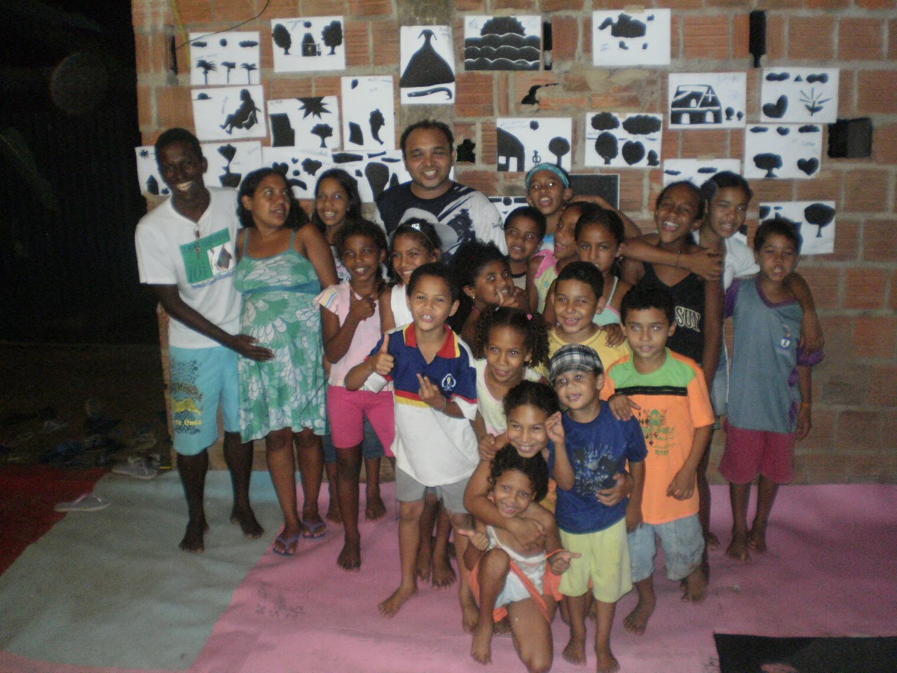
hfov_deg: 51.4
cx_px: 448
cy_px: 336
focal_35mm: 36
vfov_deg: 39.7
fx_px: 933
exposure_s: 1/30
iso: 320
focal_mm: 6.3
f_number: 3.1
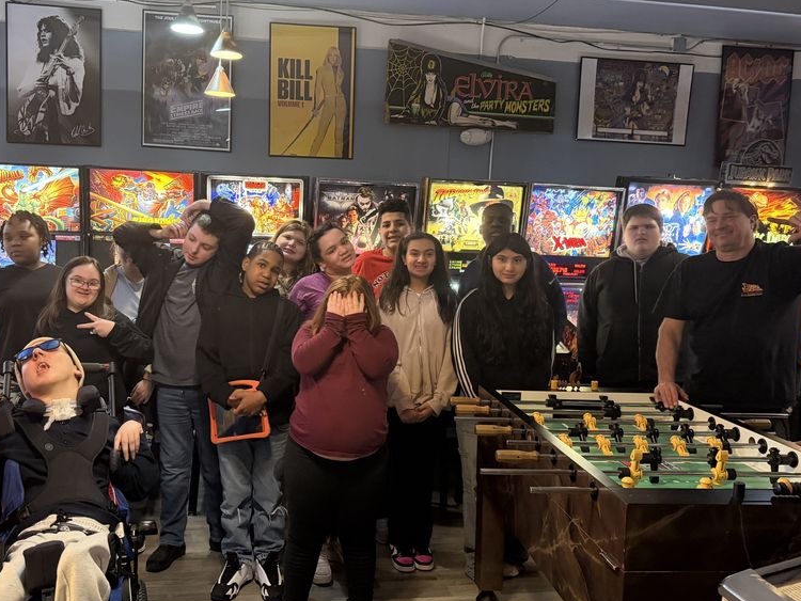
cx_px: 335
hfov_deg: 56.5
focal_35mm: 32
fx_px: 741
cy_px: 296
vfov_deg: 44.2
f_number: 1.78
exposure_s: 1/40
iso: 800
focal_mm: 6.76
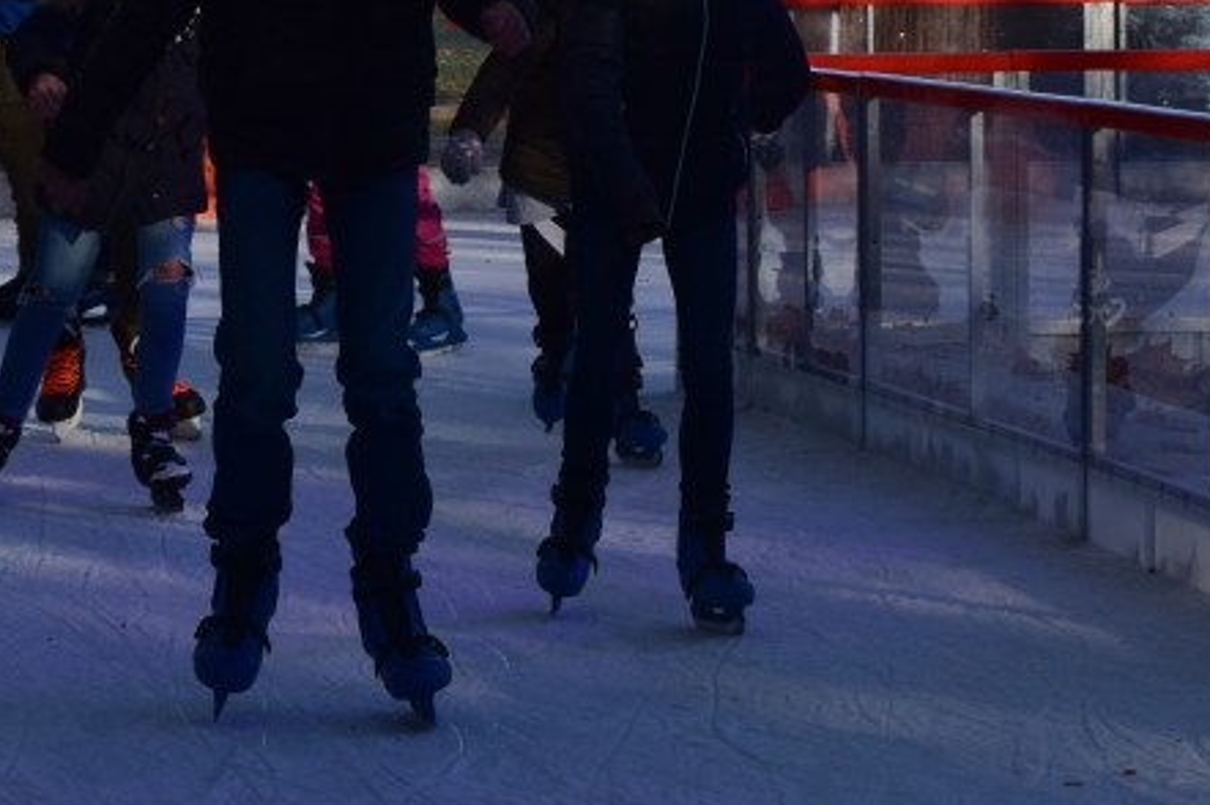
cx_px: 654
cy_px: -8
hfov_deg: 10.8
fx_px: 6420
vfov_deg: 7.1
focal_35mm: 191
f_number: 11
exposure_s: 1/400
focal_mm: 55
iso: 400
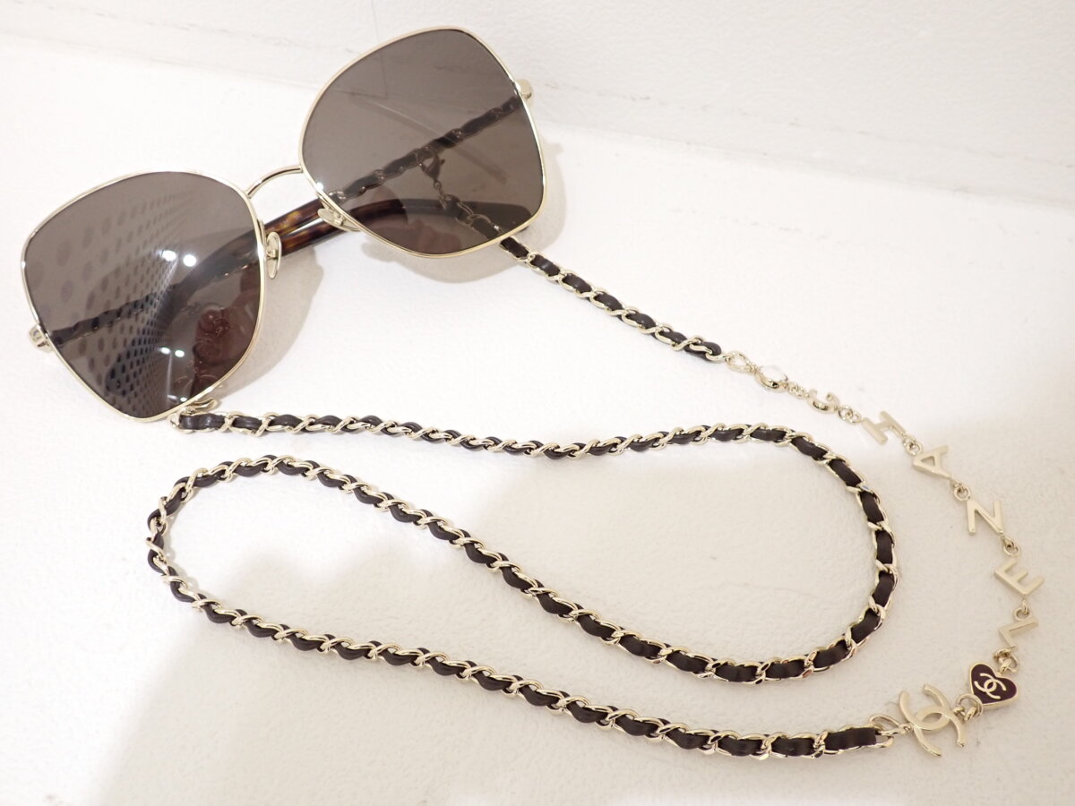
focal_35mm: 30
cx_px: 538
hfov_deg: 60.0
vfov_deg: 46.8
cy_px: 403
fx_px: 932
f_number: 2.3
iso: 320
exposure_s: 1/30
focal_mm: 5.4
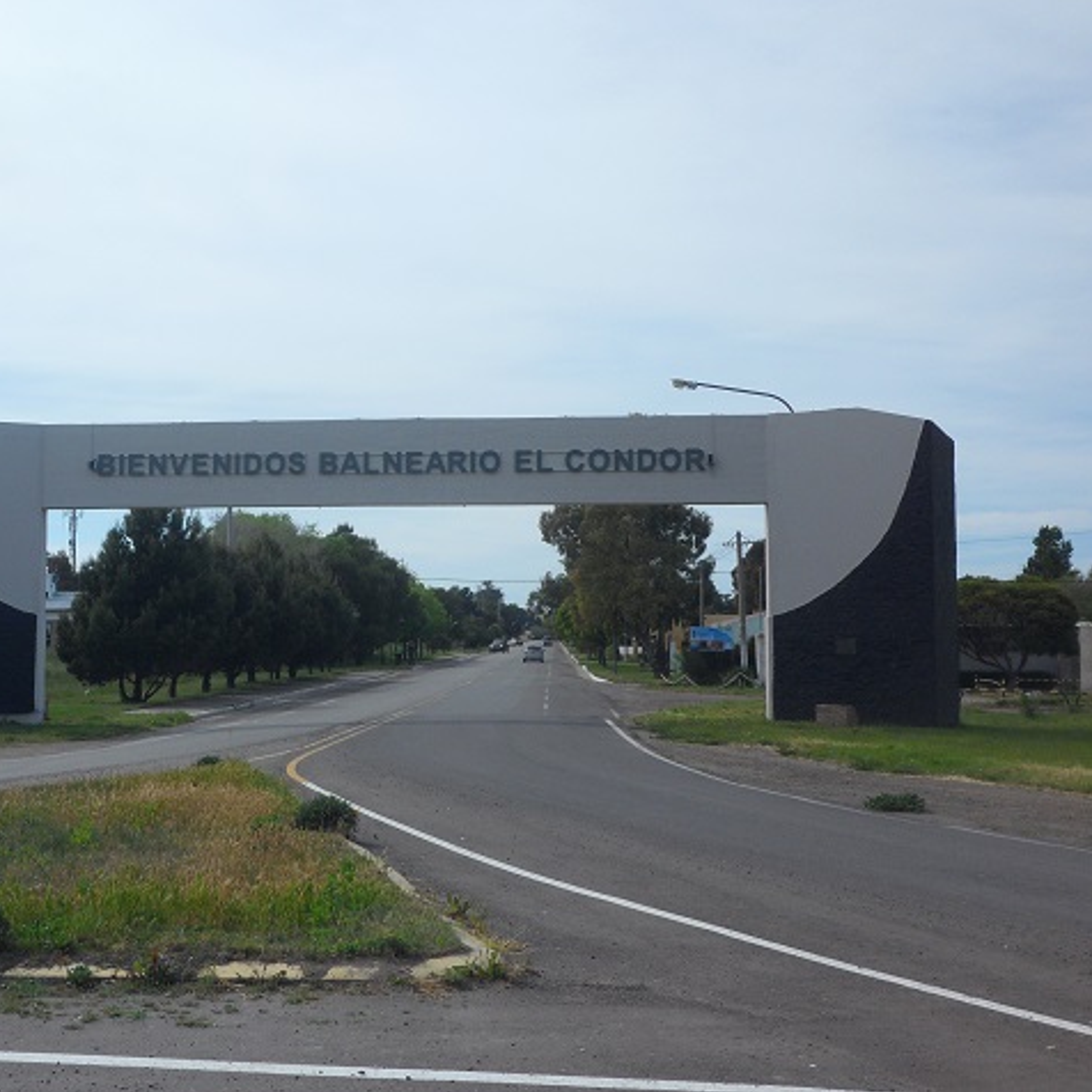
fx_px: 1570
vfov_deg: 38.3
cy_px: 544
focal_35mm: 44
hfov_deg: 37.9
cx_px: 360
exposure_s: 1/180
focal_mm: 6.6
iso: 80
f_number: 10.1
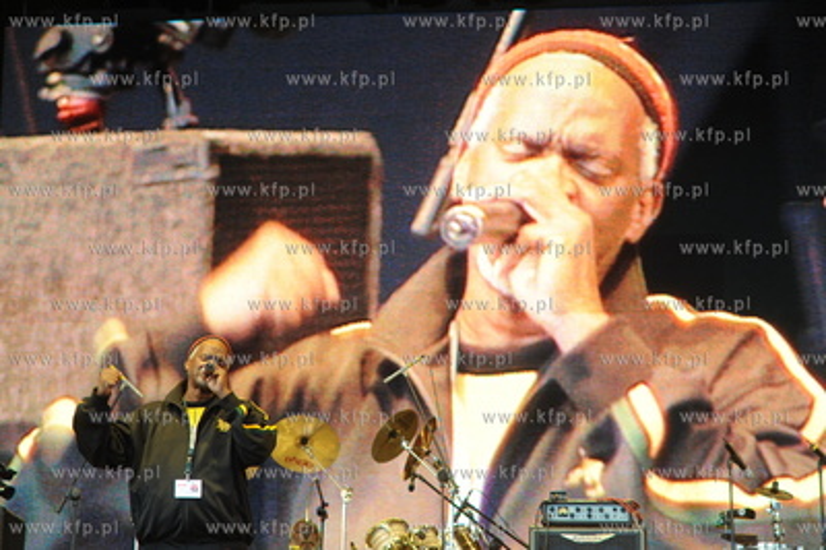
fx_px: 2751
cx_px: 413
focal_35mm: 120
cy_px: 275
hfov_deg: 17.1
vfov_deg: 11.4
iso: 400
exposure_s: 1/100
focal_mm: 120
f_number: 5.6
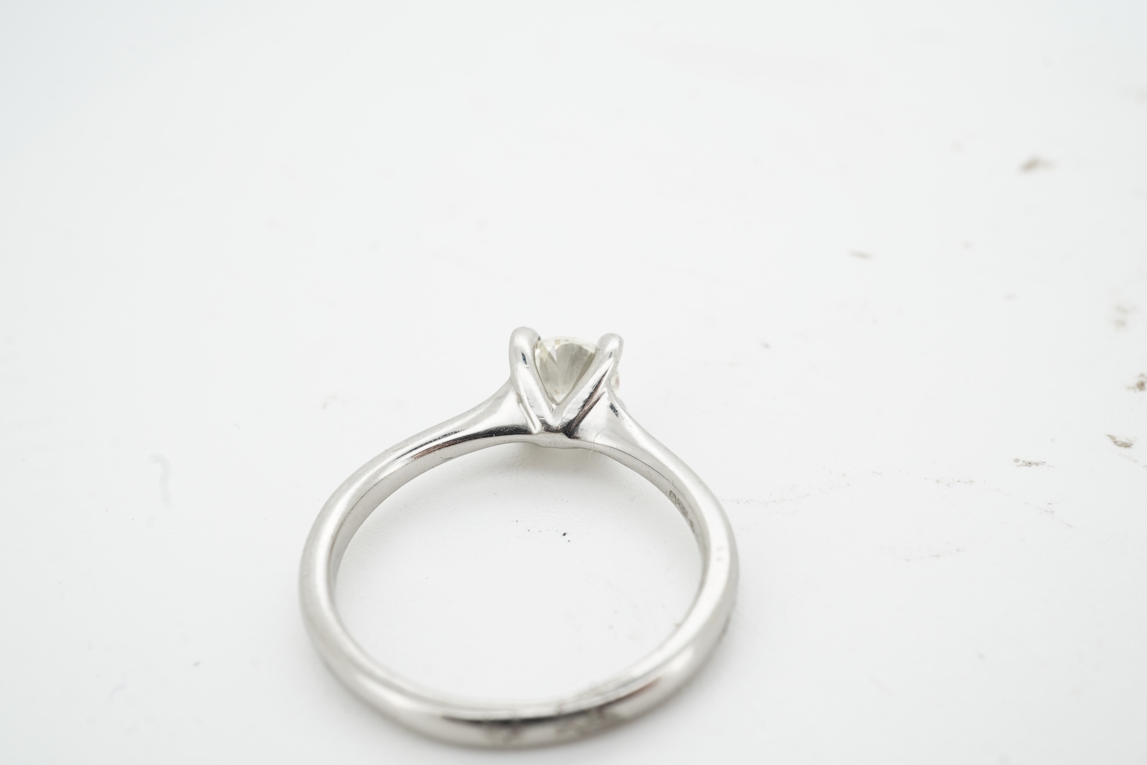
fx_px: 1434
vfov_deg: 29.9
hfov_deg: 43.6
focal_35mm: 45
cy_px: 382
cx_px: 574
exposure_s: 1/100
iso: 200
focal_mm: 30
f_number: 22
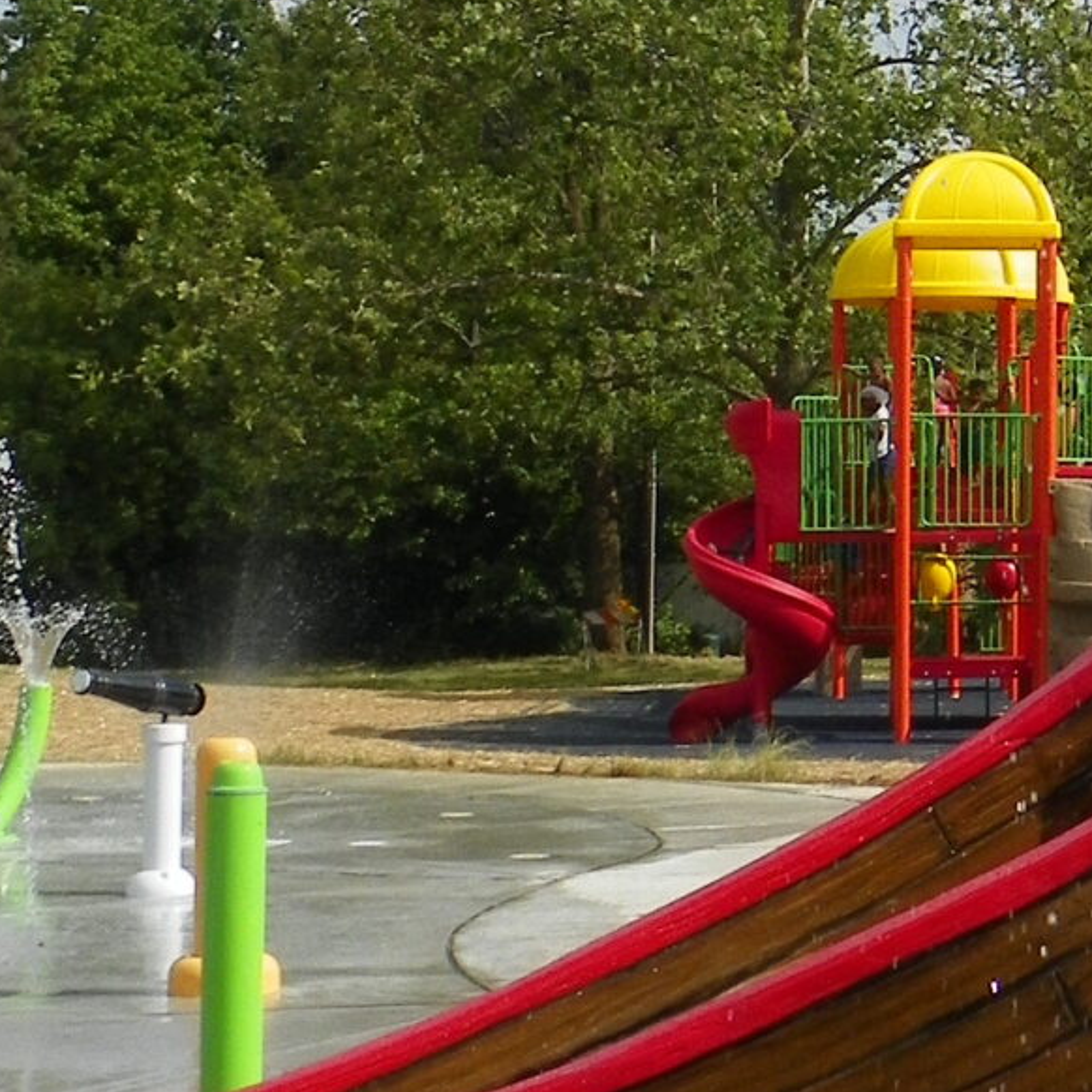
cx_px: 1428
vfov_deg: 16.9
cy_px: 32
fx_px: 3605
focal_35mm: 101
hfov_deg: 16.3
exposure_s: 1/500
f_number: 5.6
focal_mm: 4.6
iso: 64
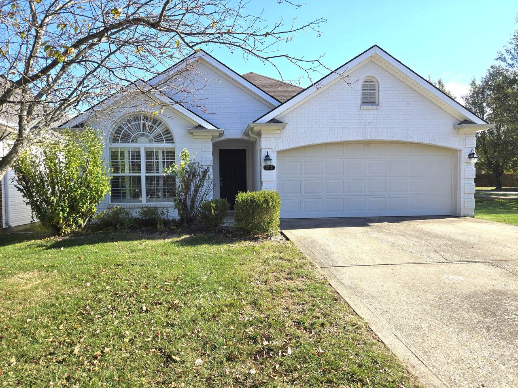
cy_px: 194
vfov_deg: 58.9
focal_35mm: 23
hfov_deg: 73.9
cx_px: 259
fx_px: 344
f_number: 1.8
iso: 25
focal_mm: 5.4
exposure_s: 1/1145
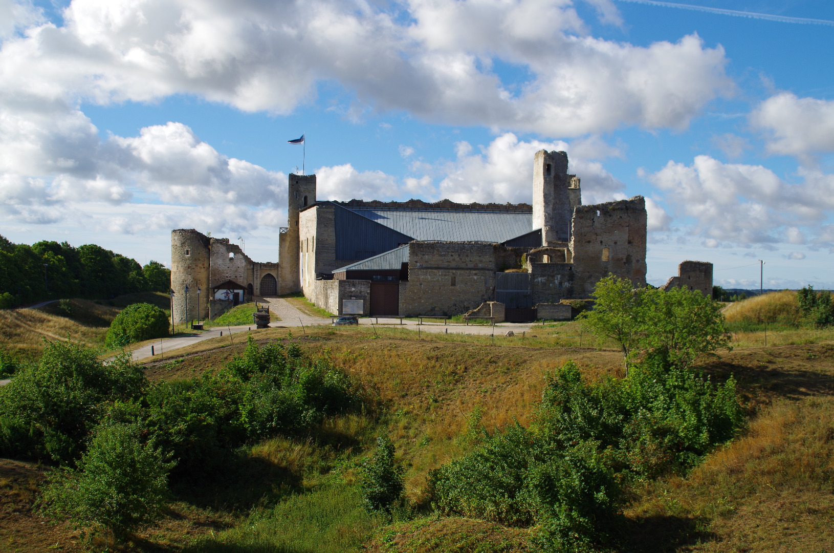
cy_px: 276
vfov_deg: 31.8
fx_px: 971
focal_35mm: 42
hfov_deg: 46.5
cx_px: 417
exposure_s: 1/160
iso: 100
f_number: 11
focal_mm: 28
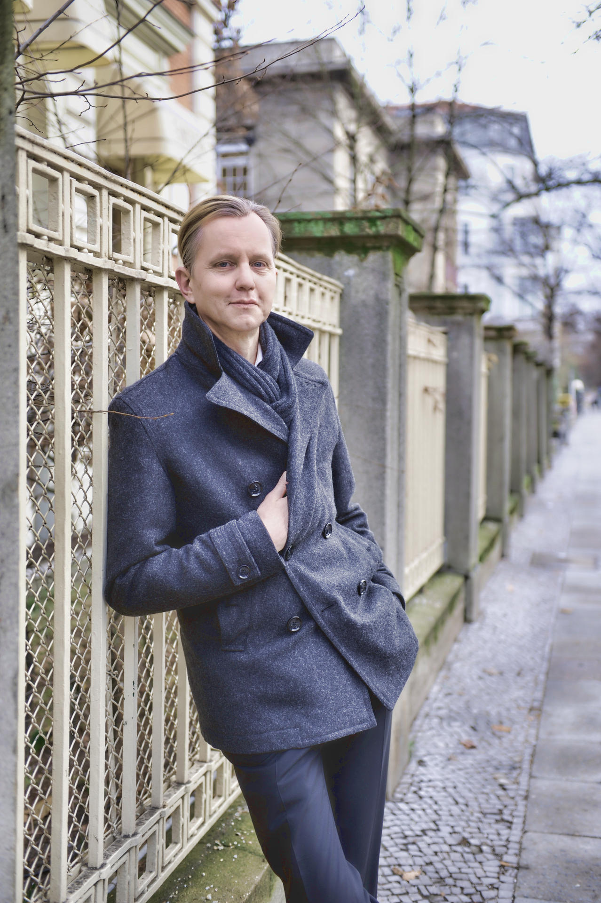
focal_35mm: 45
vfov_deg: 43.6
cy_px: 452
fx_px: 1128
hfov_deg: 29.8
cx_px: 300
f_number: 2.8
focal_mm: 45
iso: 200
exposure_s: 1/200
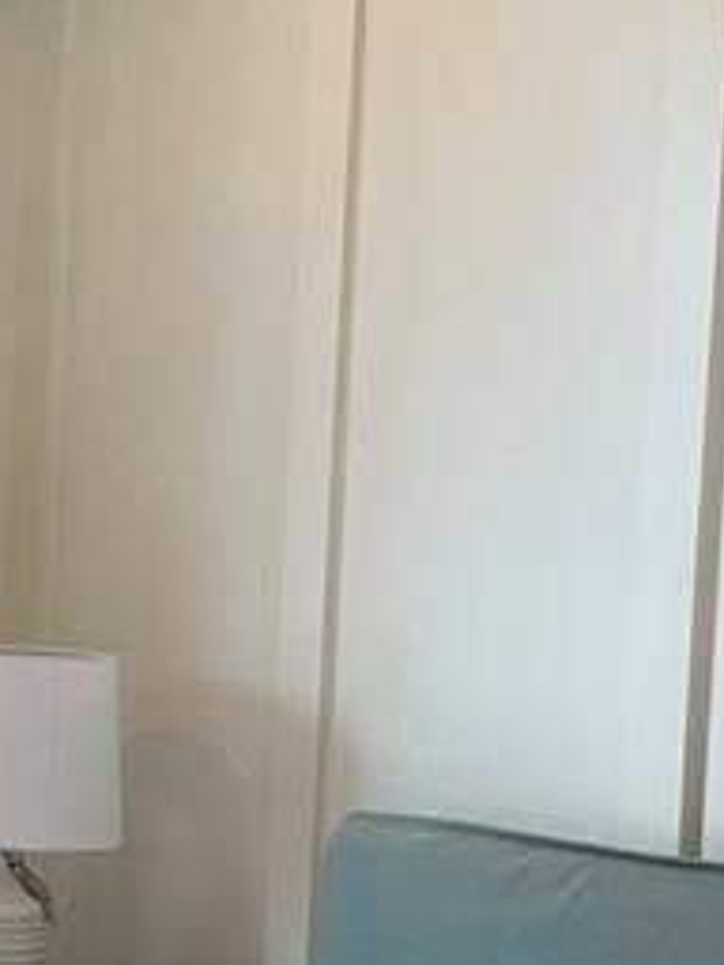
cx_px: -520
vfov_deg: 15.9
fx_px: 3402
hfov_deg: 11.4
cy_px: 927
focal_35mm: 122
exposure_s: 1/111
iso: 64
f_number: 1.6
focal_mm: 4.2
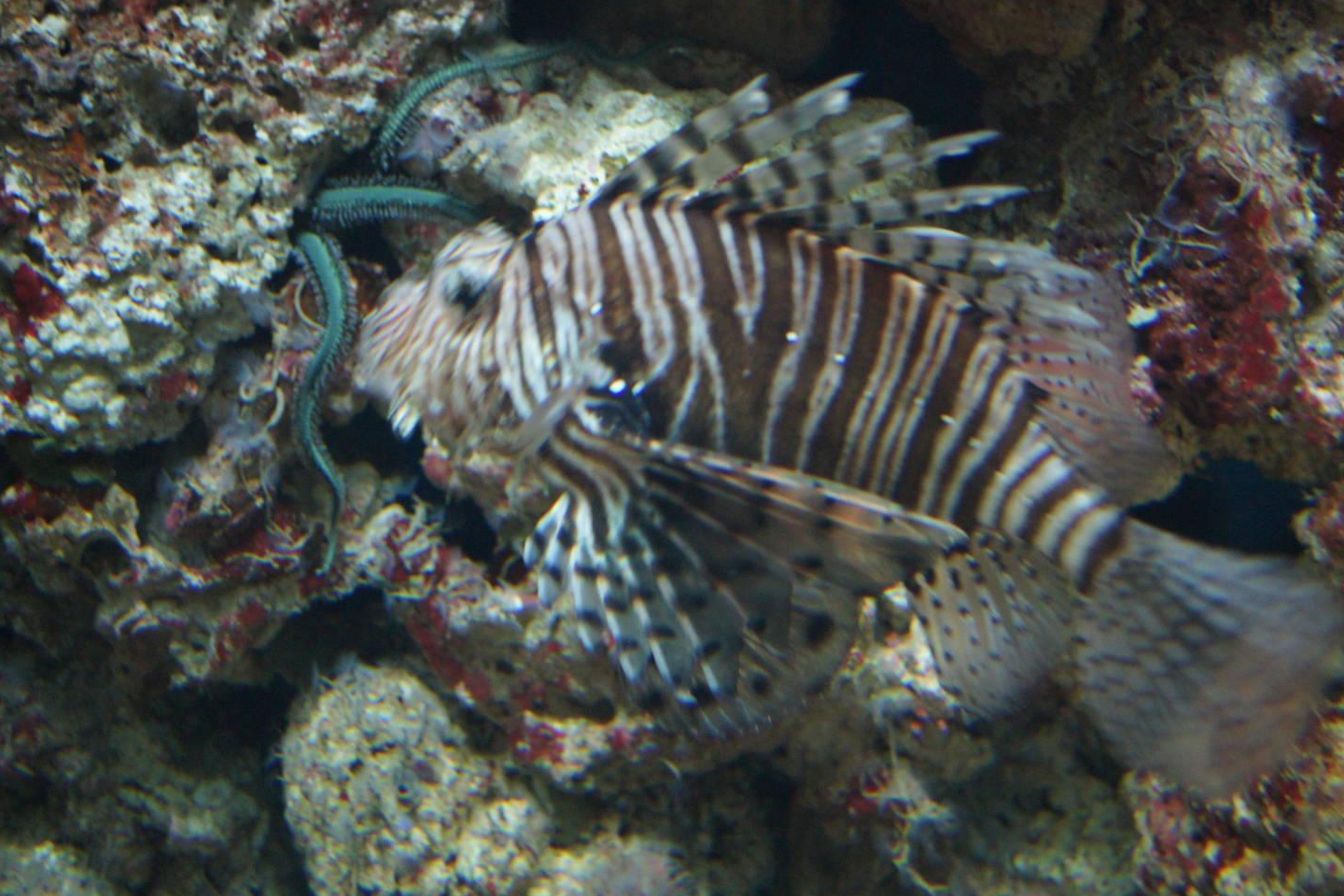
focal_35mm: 50
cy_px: 489
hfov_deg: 39.6
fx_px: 1867
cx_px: 697
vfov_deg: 27.0
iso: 1600
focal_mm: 30
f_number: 2.8
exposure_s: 1/20
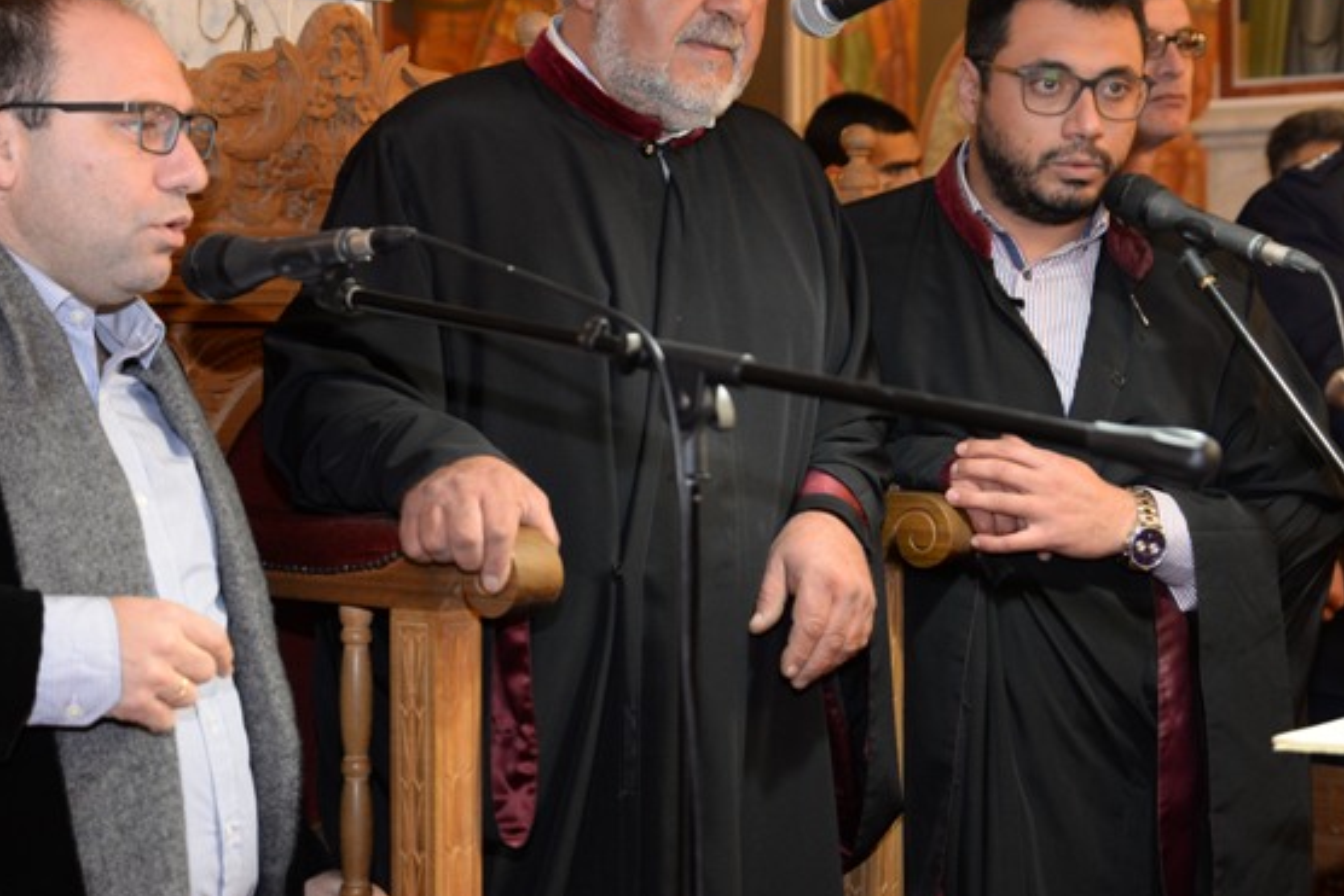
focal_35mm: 76
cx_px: 534
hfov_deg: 26.6
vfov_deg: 17.9
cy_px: 354
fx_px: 2838
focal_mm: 44
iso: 800
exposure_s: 1/30
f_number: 4.5
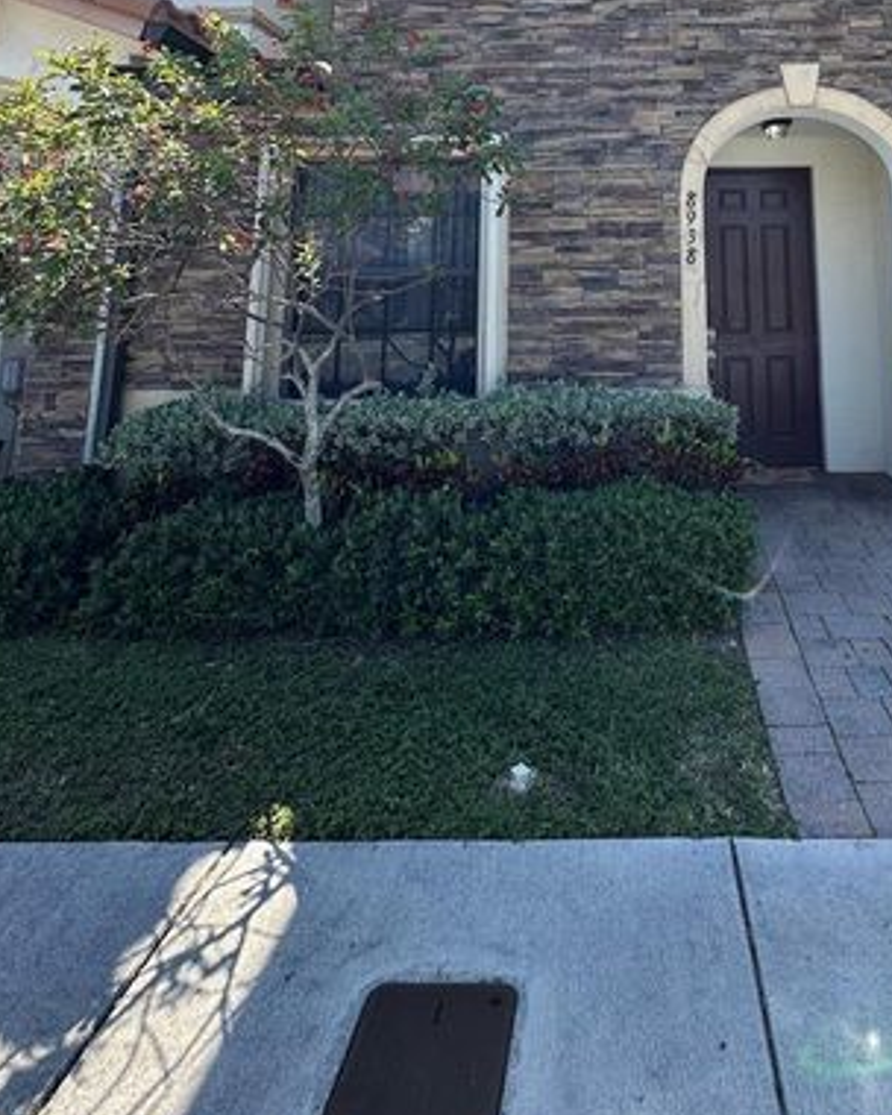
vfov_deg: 61.9
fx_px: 792
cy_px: 163
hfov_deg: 56.9
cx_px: 625
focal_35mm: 24
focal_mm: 2.22
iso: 40
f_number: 2.2
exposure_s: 1/670
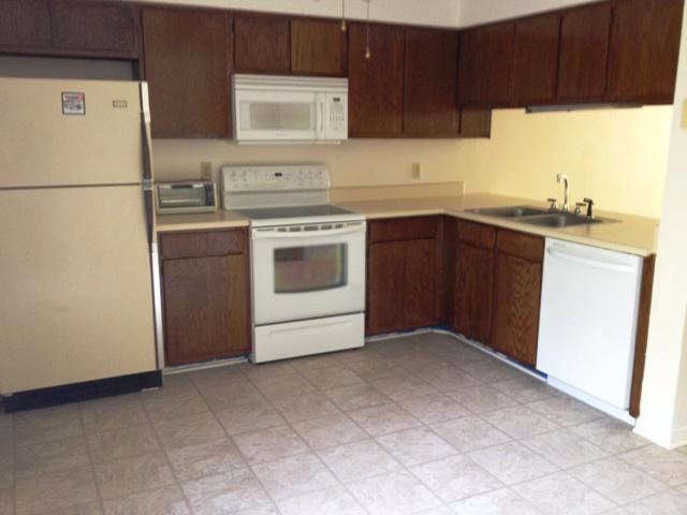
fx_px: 695
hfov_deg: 52.6
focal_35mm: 35
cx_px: 344
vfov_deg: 40.7
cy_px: 258
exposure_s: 1/20
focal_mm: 4.28
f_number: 2.4
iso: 100
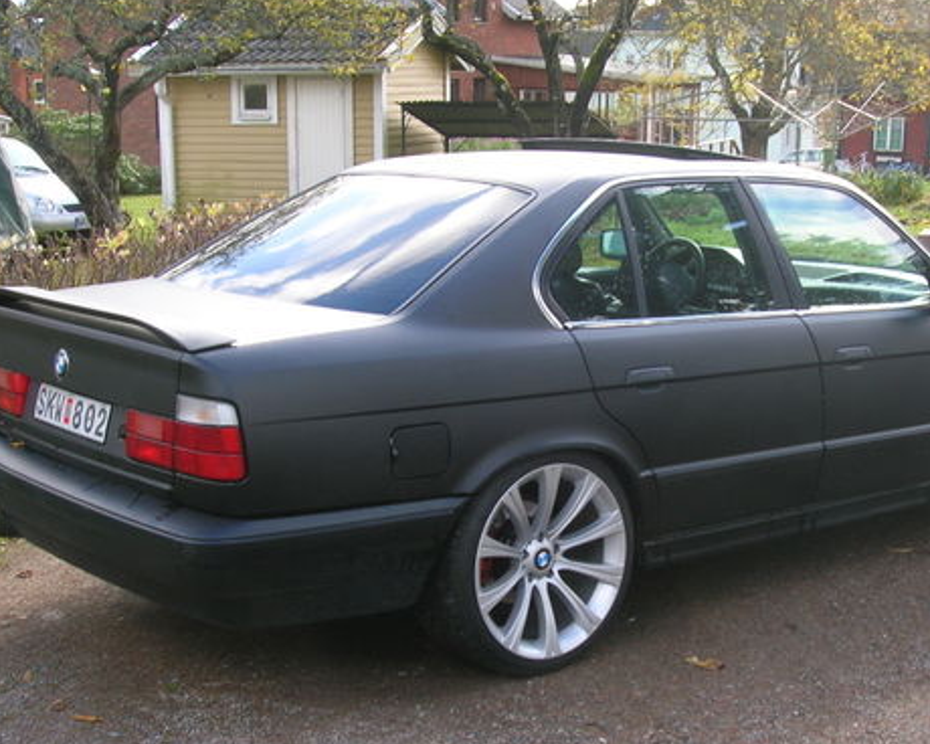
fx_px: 1569
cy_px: 424
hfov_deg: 32.9
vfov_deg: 26.7
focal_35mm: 57
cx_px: 576
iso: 50
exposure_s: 1/39
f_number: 5.2
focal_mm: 7
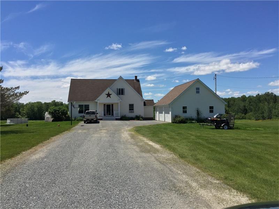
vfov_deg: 48.2
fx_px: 234
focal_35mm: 29
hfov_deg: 61.7
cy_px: 104
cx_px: 140
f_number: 2.2
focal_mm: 4.15
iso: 32
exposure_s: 1/3049
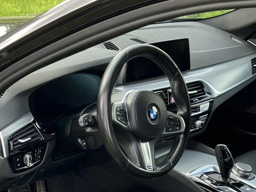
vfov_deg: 21.2
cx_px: 22
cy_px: 192
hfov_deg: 27.8
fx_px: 496
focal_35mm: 67
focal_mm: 5.7
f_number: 1.5
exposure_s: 1/145
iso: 32
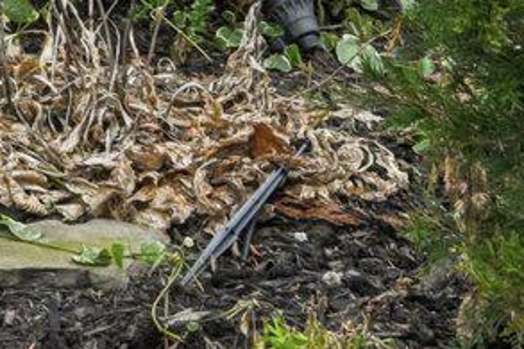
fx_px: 3055
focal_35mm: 210
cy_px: -869
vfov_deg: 5.9
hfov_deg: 8.7
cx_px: -851
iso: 800
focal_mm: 30
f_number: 8
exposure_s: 1/640
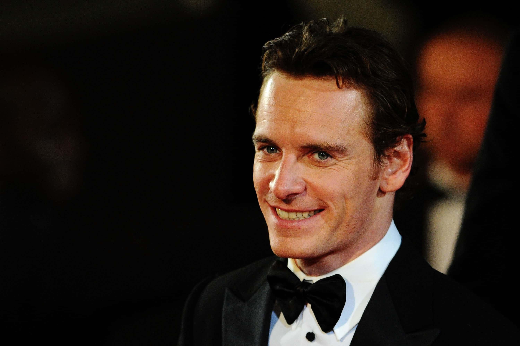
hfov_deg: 4.6
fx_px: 6493
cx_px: 260
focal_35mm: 450
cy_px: 173
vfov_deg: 3.0
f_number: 2.8
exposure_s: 1/400
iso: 1000
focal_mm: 300
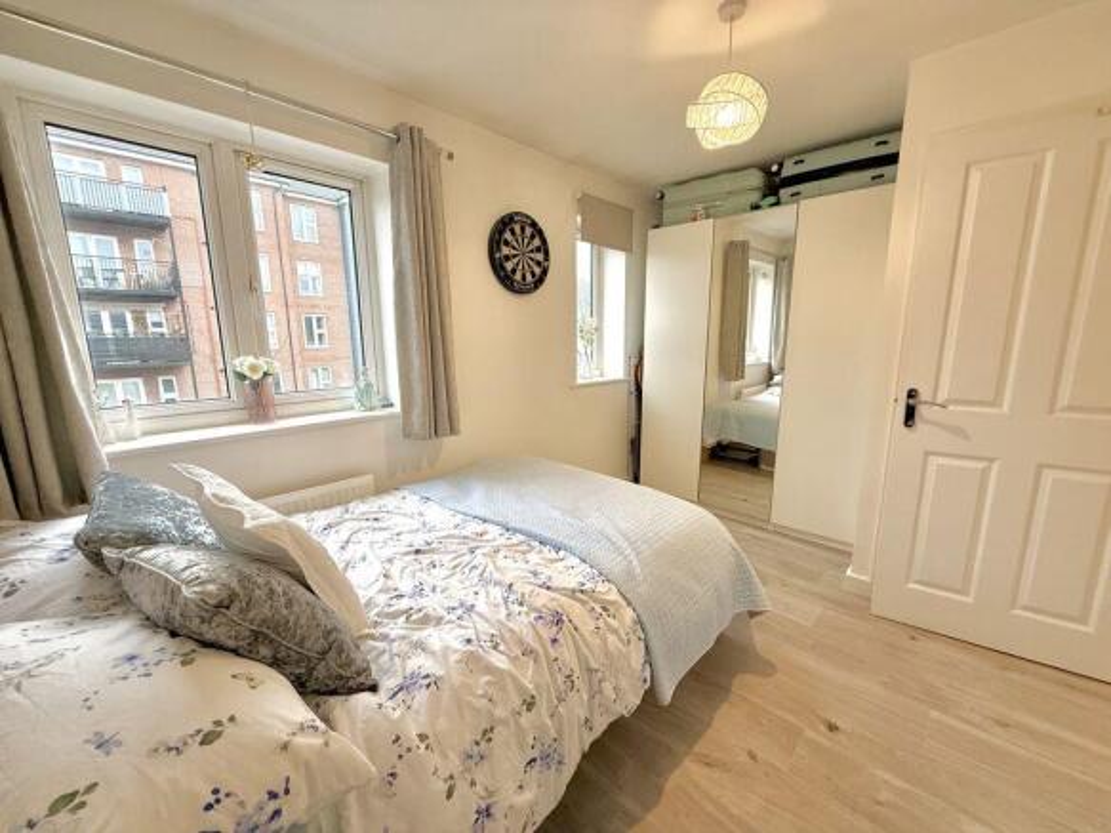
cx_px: 556
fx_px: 449
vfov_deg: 85.7
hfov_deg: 102.1
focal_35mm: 14
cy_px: 416
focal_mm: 2.22
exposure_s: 1/100
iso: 200
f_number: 2.2
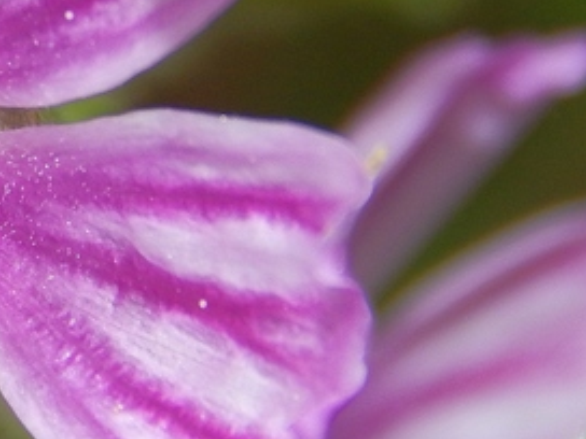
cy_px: 211
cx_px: -222
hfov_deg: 3.2
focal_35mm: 615
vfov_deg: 2.4
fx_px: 10411
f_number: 10.9
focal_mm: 37.1
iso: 125
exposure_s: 1/60
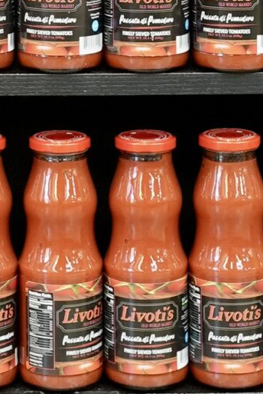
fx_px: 1904
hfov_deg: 7.9
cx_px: 25
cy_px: -237
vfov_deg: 11.2
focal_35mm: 174
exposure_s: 1/160
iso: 1250
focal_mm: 35
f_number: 2.8
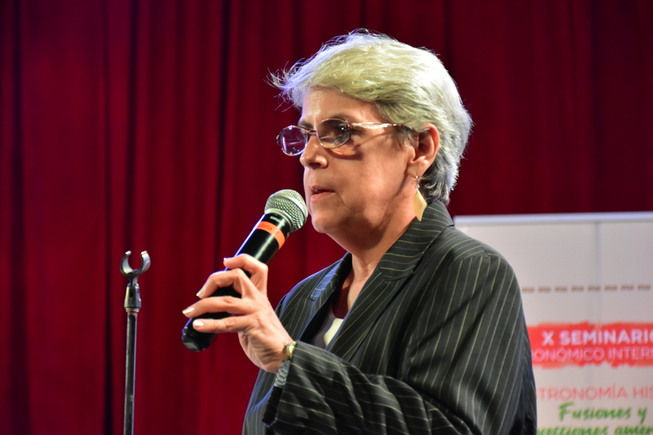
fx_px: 2312
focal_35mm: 128
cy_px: 218
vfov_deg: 10.7
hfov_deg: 16.1
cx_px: 326
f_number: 5.3
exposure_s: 1/200
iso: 2800
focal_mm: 85
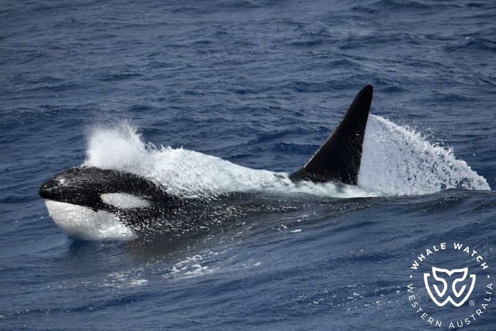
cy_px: 166
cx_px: 248
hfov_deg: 5.4
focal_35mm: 380
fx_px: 5234
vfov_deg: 3.6
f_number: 6
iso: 720
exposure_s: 1/8000
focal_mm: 380
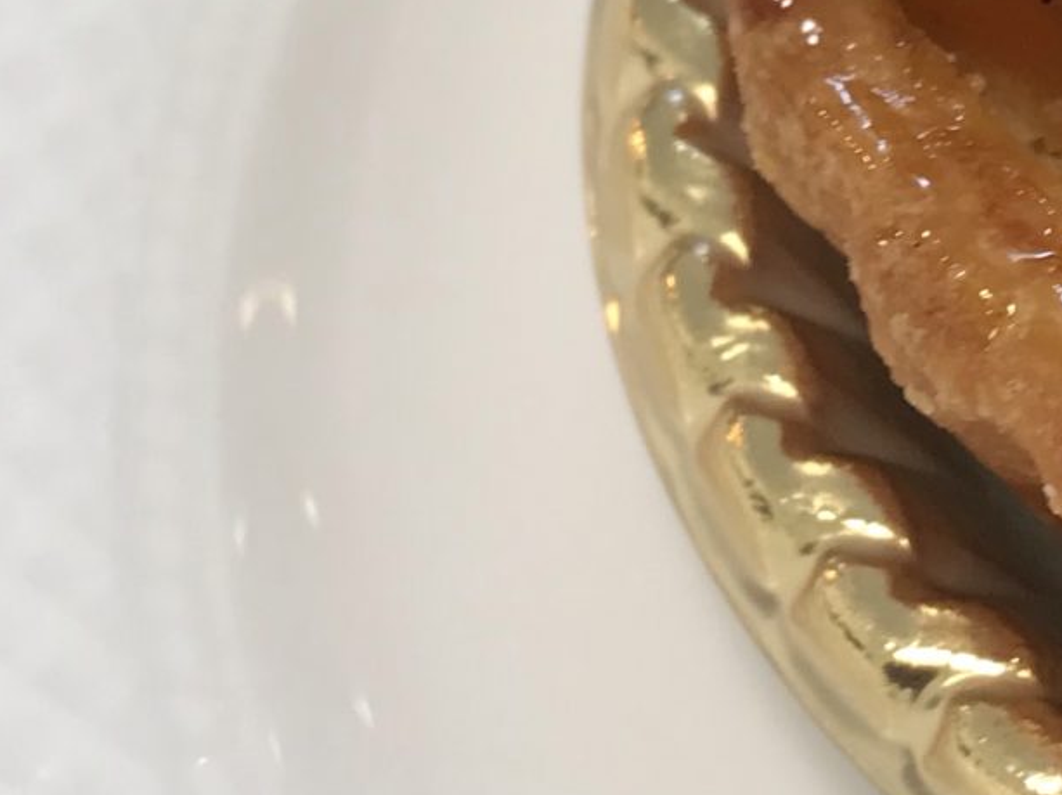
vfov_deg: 12.5
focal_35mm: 117
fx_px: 3587
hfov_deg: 16.0
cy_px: -21
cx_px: 1367
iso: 25
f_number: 1.8
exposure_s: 1/50
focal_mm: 3.99
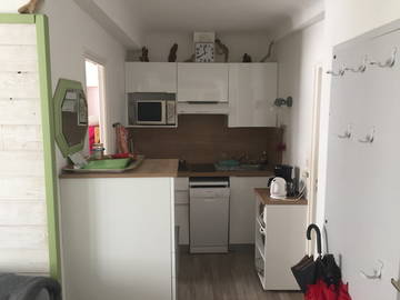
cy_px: 150
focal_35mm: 29
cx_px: 200
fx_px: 335
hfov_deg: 61.7
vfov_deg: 48.2
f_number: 2.2
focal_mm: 4.15
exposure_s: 1/33
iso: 64
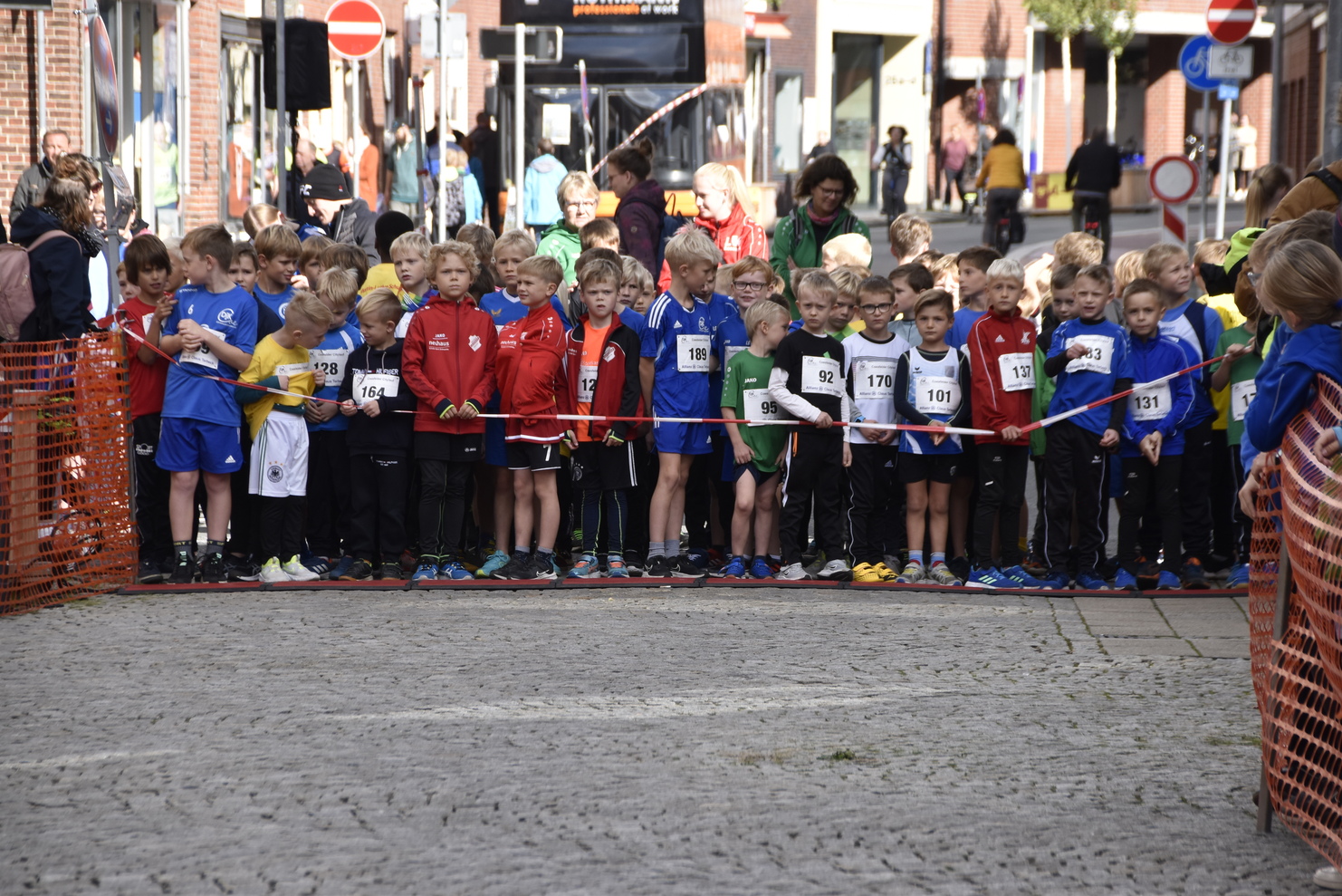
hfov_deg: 8.9
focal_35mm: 232
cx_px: 671
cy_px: 448
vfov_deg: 5.9
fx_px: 8669
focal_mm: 155
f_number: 8
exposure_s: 1/500
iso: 400
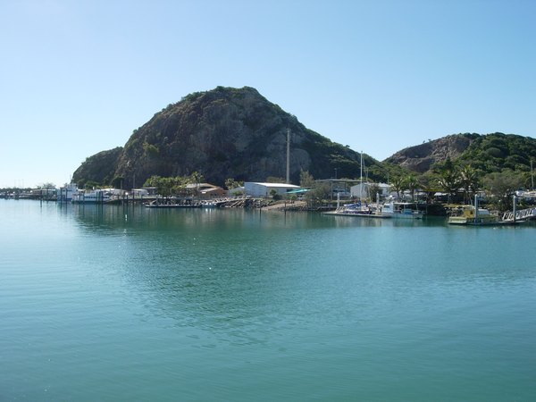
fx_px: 588
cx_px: 268
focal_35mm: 38
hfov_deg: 49.0
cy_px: 201
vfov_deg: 37.7
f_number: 4.8
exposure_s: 1/645
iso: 79
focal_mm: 7.8
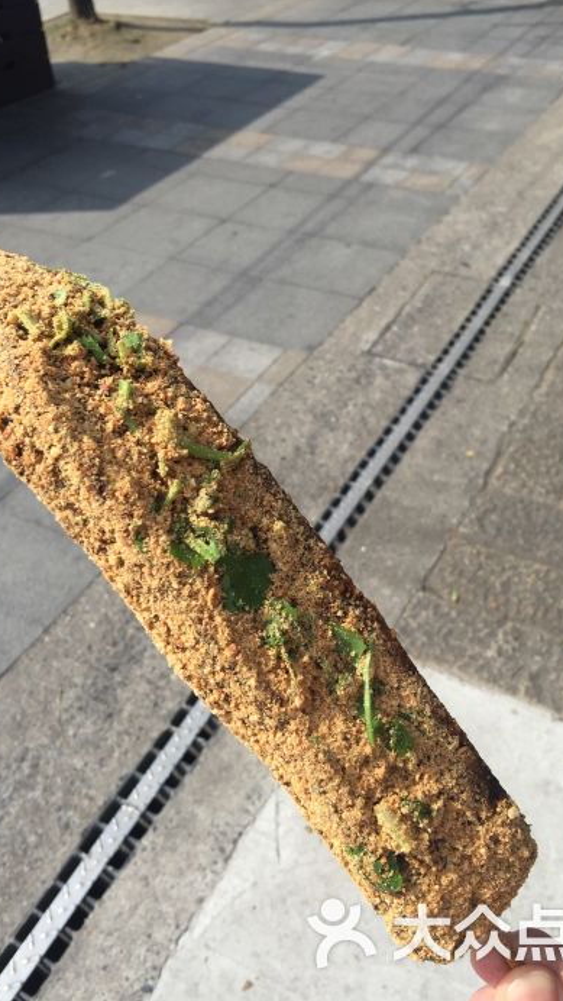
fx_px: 849
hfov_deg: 36.7
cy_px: 501
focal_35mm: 32
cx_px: 290
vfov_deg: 61.0
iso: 32
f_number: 2.2
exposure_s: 1/1883
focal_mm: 4.15
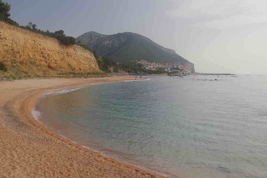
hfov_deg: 55.1
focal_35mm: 34
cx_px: 134
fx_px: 256
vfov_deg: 38.4
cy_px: 89
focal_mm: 23
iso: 200
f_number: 11
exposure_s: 1/80
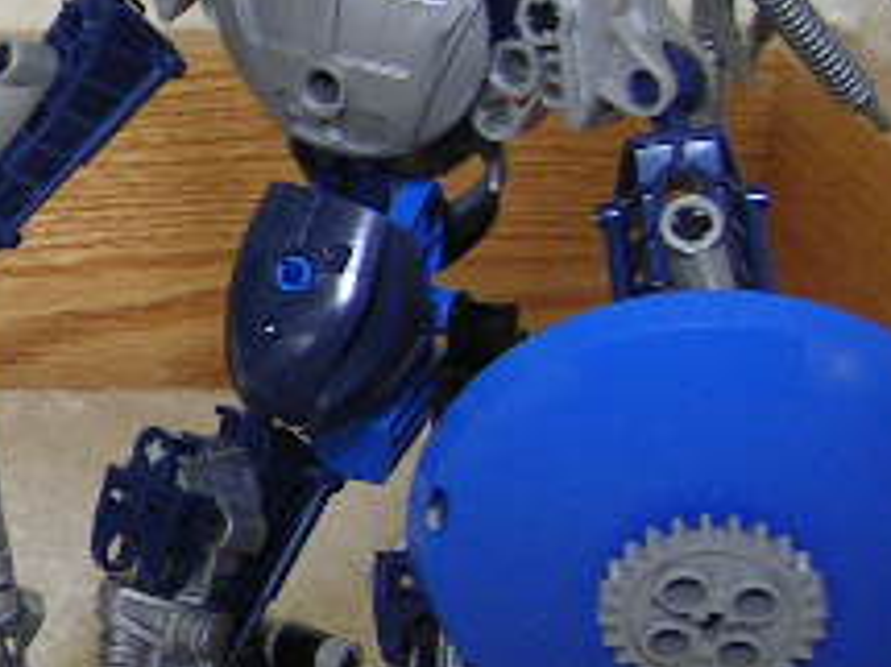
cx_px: -315
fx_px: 2753
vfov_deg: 13.8
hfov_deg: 17.1
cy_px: 282
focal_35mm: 107
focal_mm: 5.6
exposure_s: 1/8.9
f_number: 2.8
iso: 100
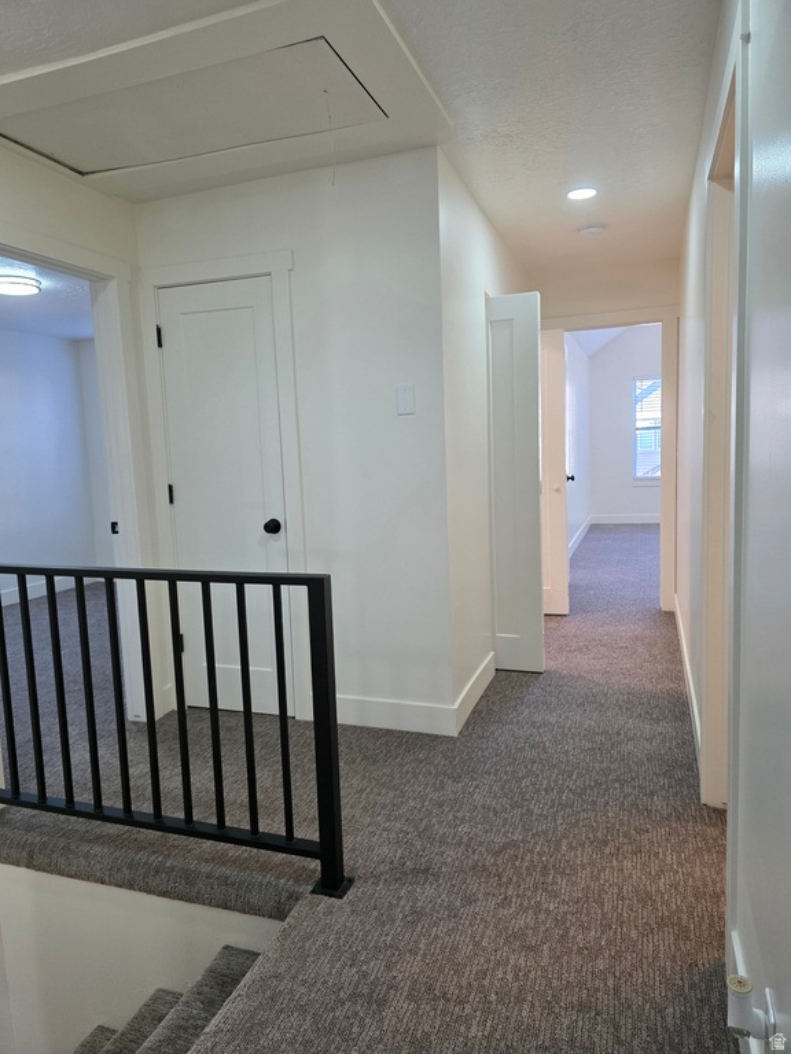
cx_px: 396
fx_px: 701
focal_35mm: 23
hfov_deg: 58.9
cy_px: 527
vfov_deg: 73.9
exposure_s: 1/120
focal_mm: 6.3
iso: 200
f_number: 1.7
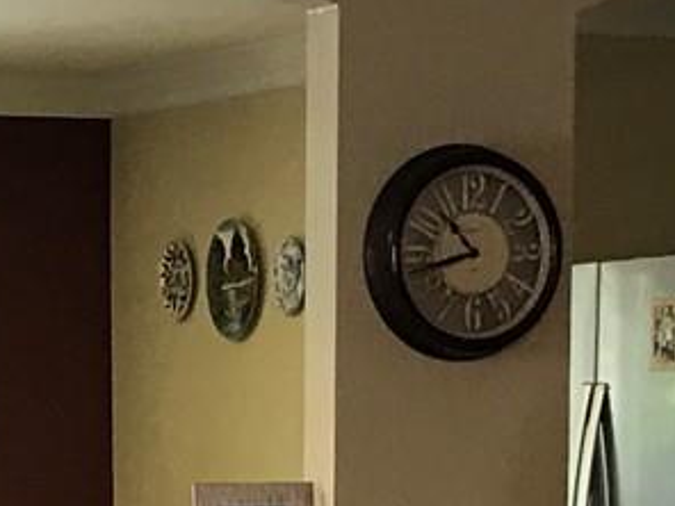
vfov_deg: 7.4
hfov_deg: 10.2
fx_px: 3783
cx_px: 119
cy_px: 891
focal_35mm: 194
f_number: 1.8
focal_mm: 3.99
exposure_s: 1/20
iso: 40
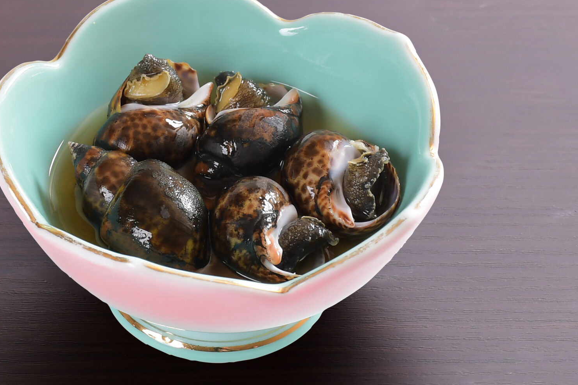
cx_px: 228
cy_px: 178
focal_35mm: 116
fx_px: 1862
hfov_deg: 17.6
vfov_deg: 11.8
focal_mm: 45
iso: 200
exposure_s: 1/125
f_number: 8
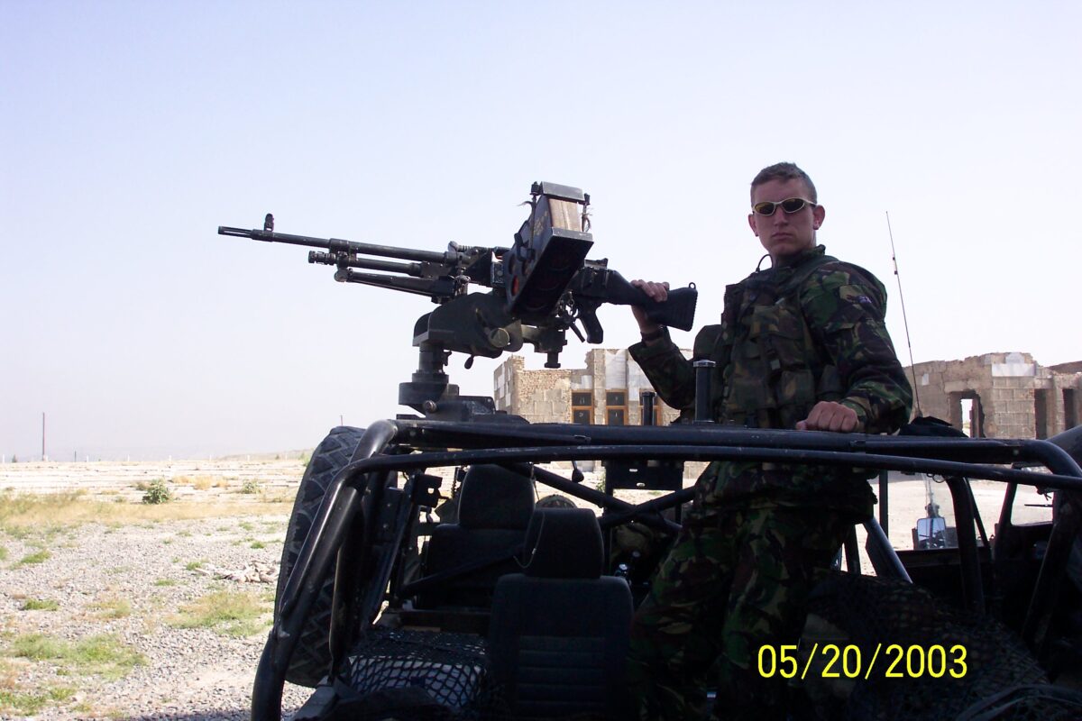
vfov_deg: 37.9
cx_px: 541
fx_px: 1052
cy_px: 360
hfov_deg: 54.4
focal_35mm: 35
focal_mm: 7.5
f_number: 9.5
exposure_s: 1/90
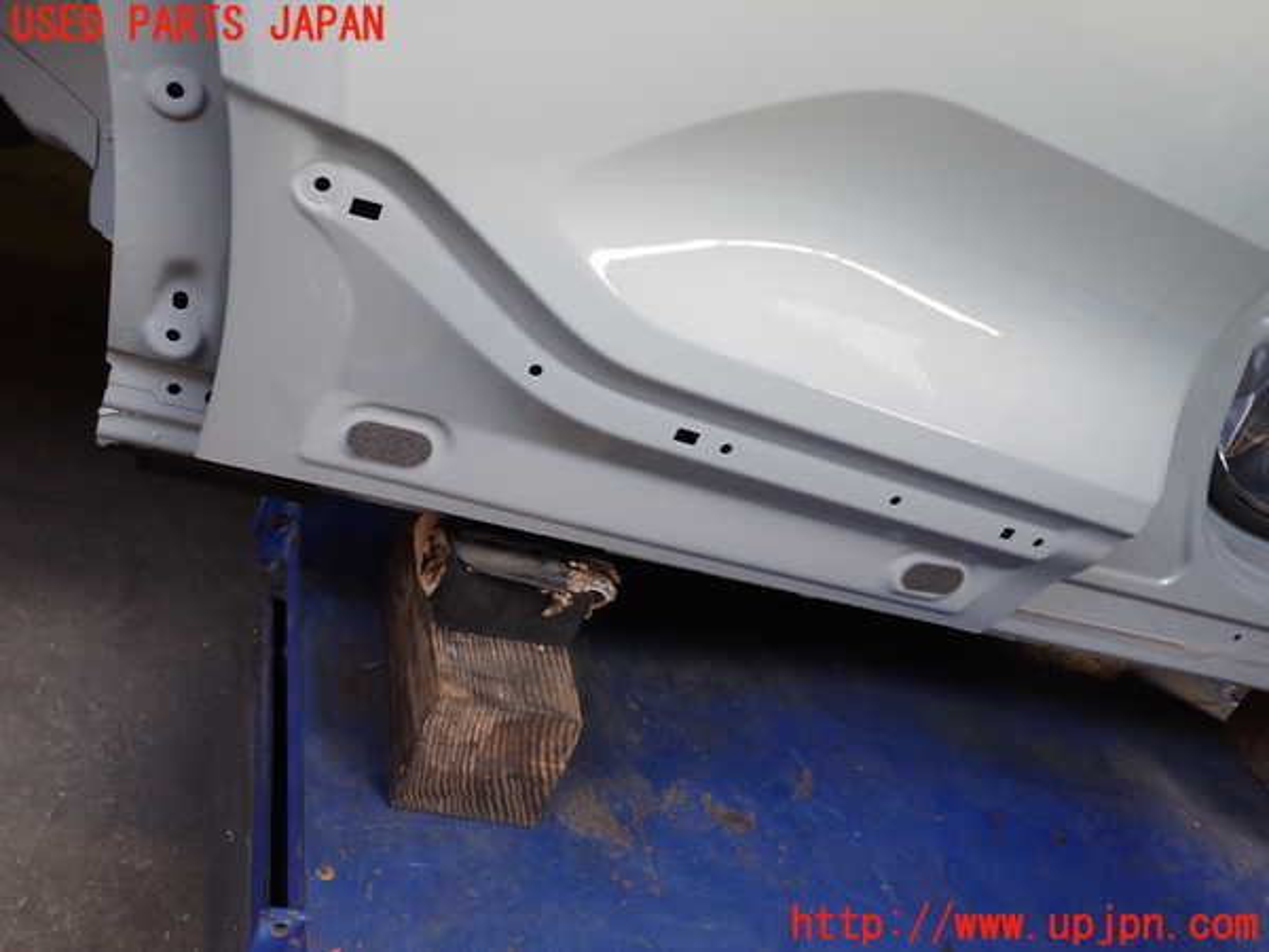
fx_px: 1100
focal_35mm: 30
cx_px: 634
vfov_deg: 46.8
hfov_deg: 60.0
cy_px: 476
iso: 200
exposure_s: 1/80
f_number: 2.3
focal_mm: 5.4
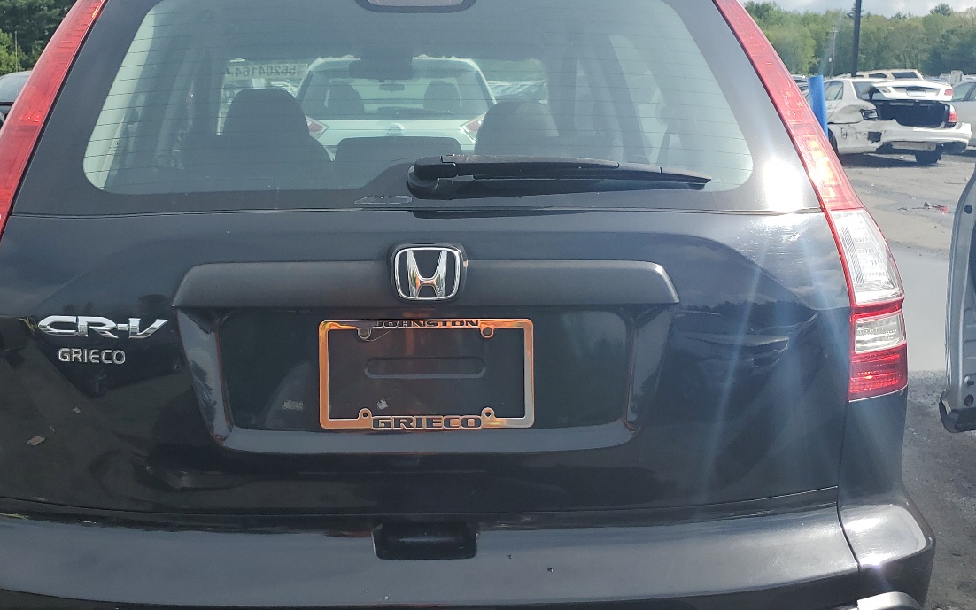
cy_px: 328
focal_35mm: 40
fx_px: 1064
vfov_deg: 32.0
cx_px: 407
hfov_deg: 49.1
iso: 50
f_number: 1.5
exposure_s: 1/3333
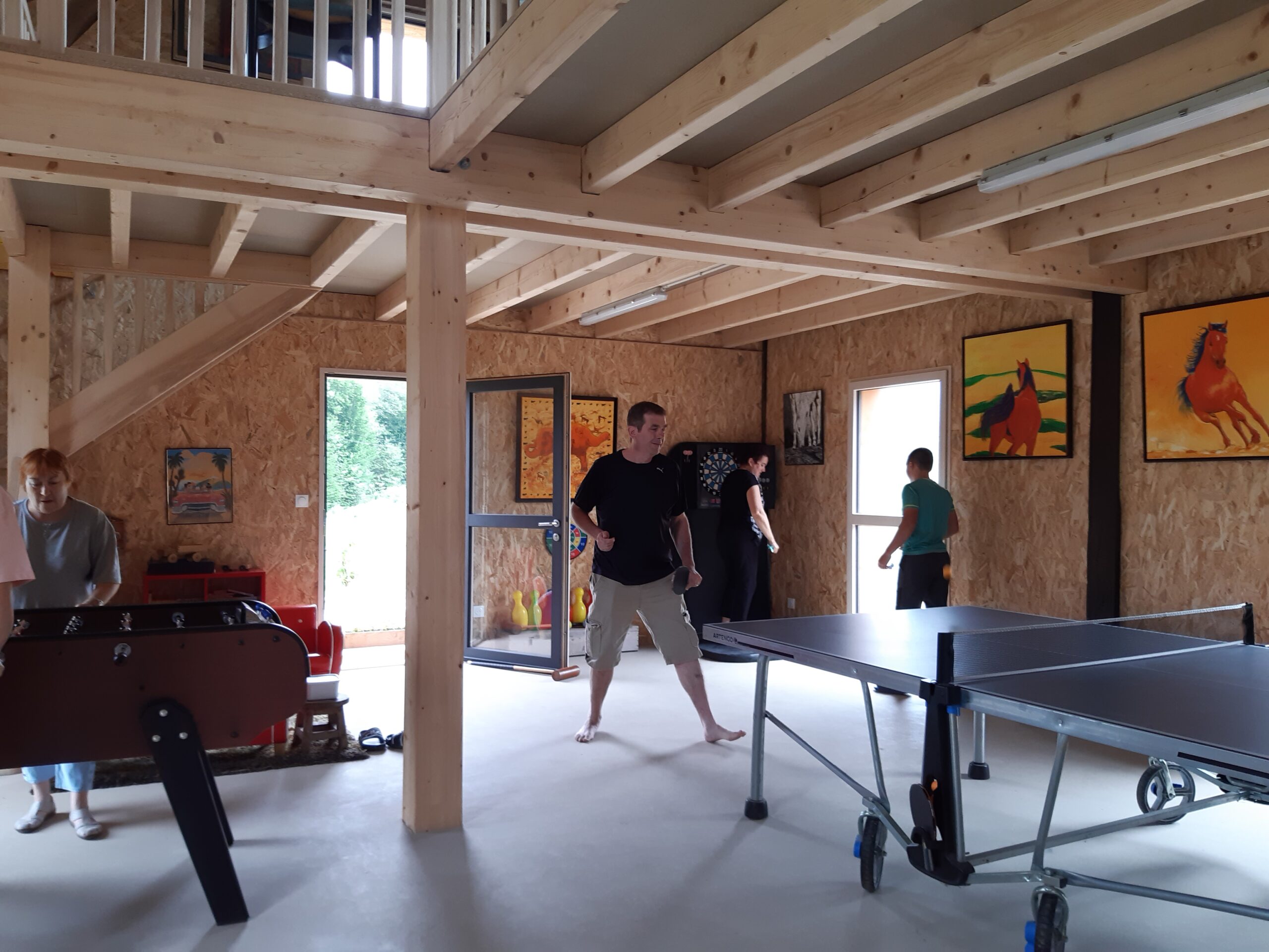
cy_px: 476
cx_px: 634
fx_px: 953
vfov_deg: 53.1
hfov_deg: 67.3
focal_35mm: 26
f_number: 1.7
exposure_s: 1/100
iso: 80
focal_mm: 3.92
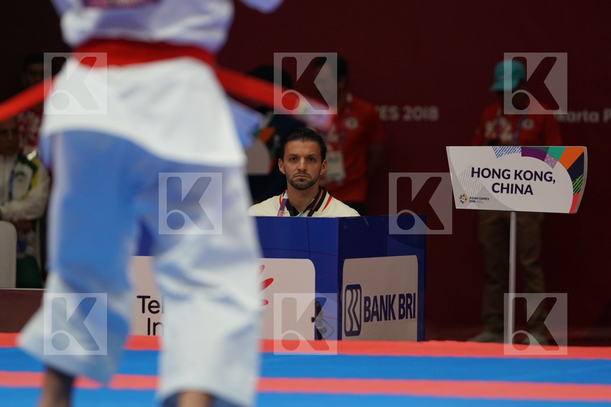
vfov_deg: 3.3
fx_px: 7128
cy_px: 204
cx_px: 306
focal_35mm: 420
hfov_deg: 4.9
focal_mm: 280
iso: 1000
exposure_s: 1/500
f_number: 4
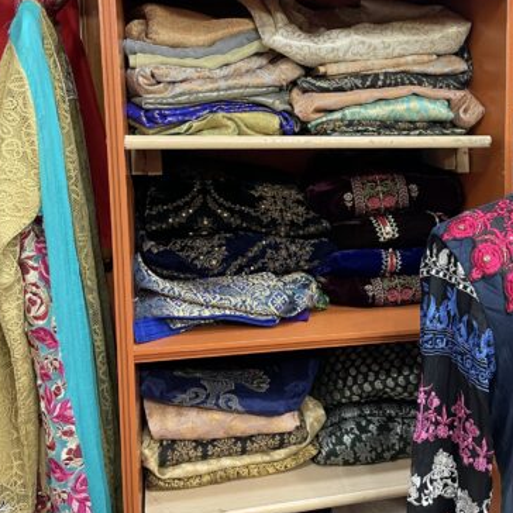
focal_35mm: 41
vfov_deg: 40.9
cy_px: 231
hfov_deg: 39.7
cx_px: 390
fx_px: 687
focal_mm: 4.2
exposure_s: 1/60
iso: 200
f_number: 1.6
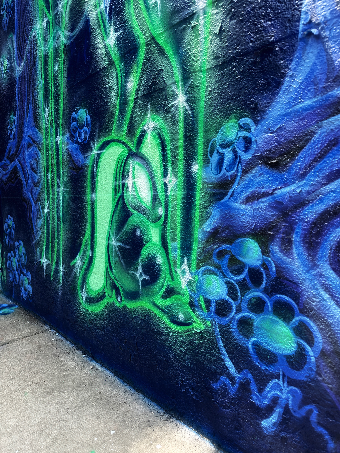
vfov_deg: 71.6
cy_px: 226
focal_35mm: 24
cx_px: 170
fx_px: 314
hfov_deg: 56.8
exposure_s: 1/887
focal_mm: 6.86
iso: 80
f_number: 1.78
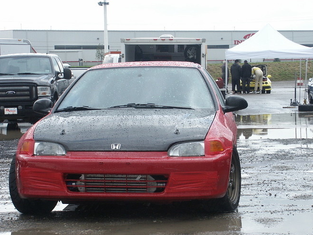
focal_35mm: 117
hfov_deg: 16.8
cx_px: 182
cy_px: 127
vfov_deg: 12.7
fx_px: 1058
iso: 100
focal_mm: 23.85
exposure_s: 1/90
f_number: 8
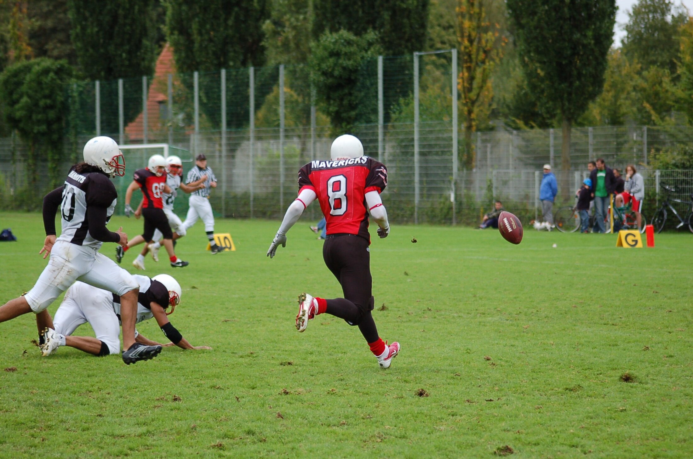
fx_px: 2882
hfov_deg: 13.7
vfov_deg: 9.1
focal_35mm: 150
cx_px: 346
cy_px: 230
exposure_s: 1/800
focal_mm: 100
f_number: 4.2
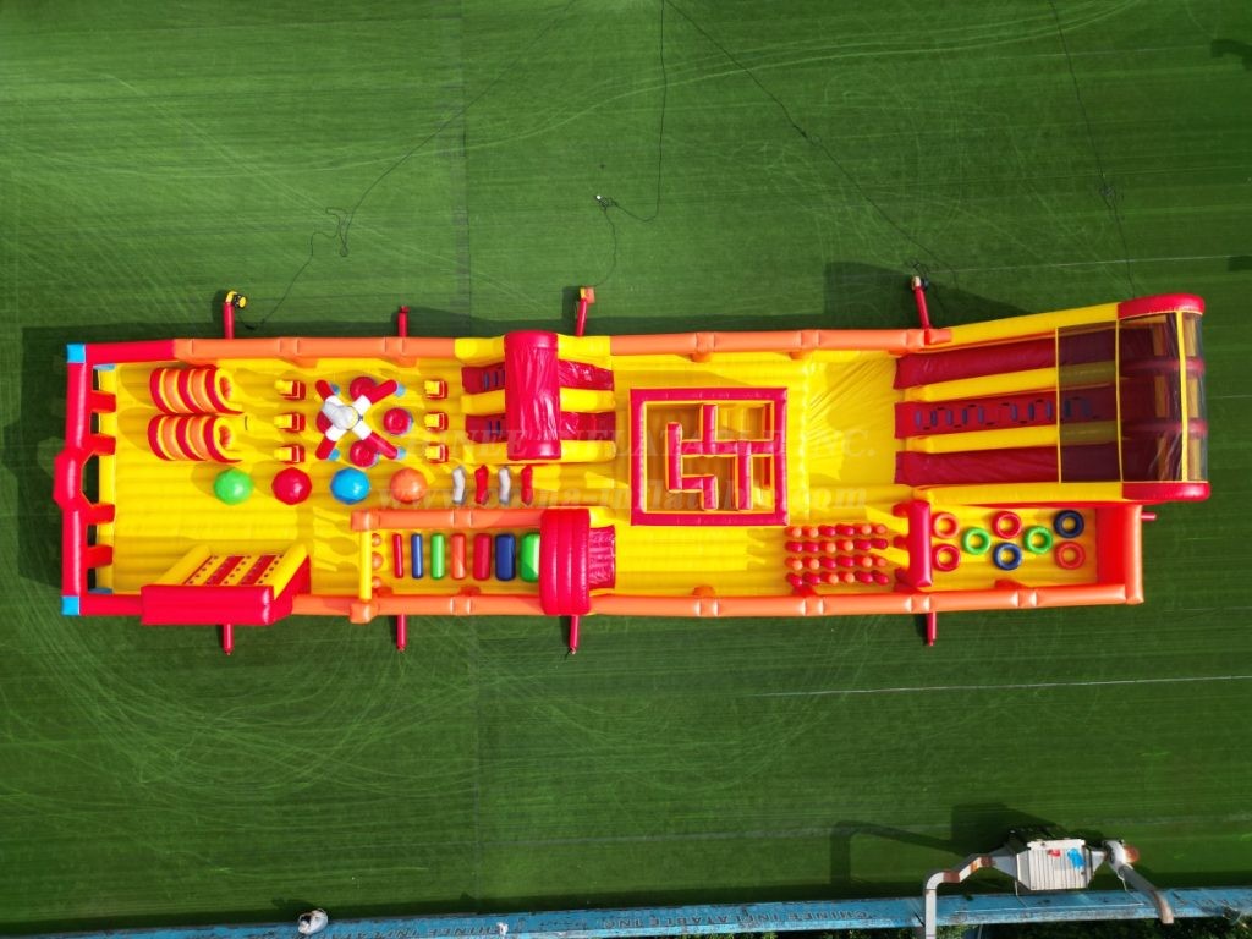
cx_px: 626
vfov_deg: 56.8
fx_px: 868
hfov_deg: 71.6
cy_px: 470
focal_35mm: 24
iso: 150
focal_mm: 6.72
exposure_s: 1/3000
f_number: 1.7
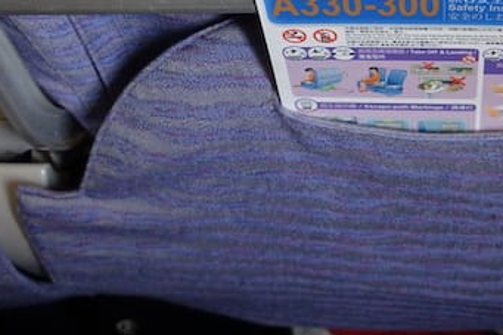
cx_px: 431
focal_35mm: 68
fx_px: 950
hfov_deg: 28.8
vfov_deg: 19.4
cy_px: 2
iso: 320
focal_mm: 10.81
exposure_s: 1/30
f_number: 2.5
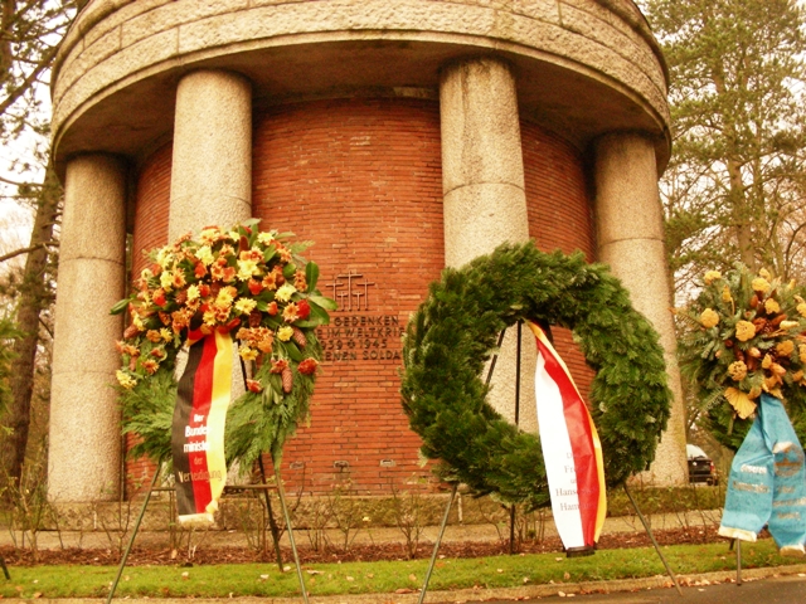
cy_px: 302
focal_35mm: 38
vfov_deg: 37.7
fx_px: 885
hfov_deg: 49.0
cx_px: 403
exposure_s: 1/219
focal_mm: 6.3
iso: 400
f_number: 4
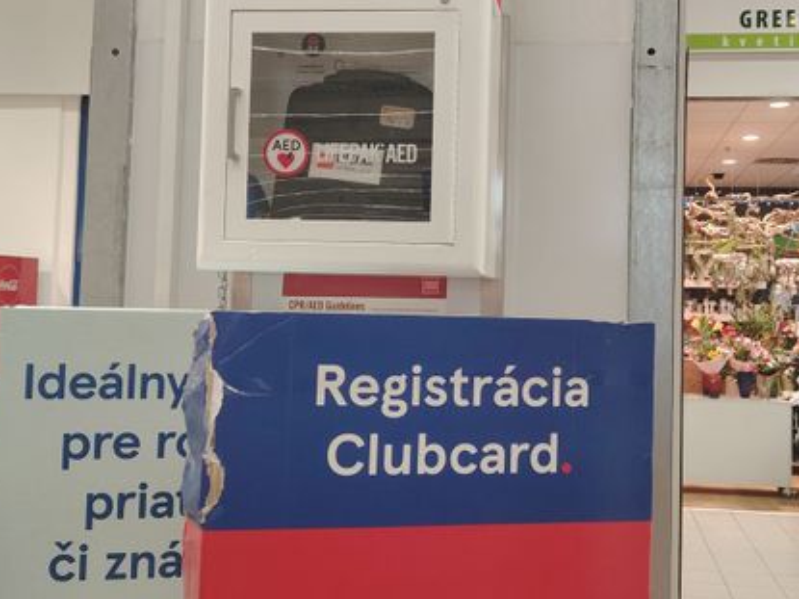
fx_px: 1015
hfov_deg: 42.7
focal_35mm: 44
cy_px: 256
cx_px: 485
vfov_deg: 32.8
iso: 797
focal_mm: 5.25
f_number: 1.75
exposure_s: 1/50
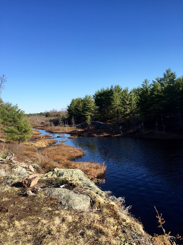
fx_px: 204
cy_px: 122
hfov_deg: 48.2
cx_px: 92
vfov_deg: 61.7
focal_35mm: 29
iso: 32
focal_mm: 4.15
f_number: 2.2
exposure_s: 1/1236
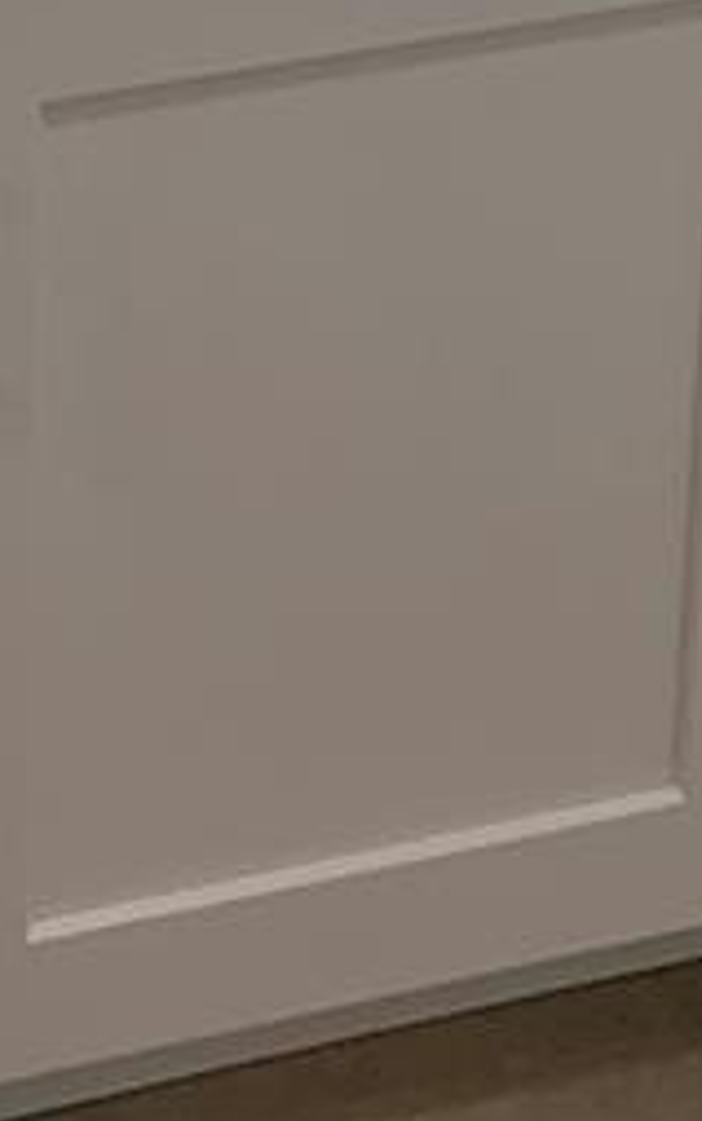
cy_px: -1434
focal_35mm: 130
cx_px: -71
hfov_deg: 10.0
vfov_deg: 12.9
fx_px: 3975
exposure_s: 1/120
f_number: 1.8
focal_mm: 4.25
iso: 80
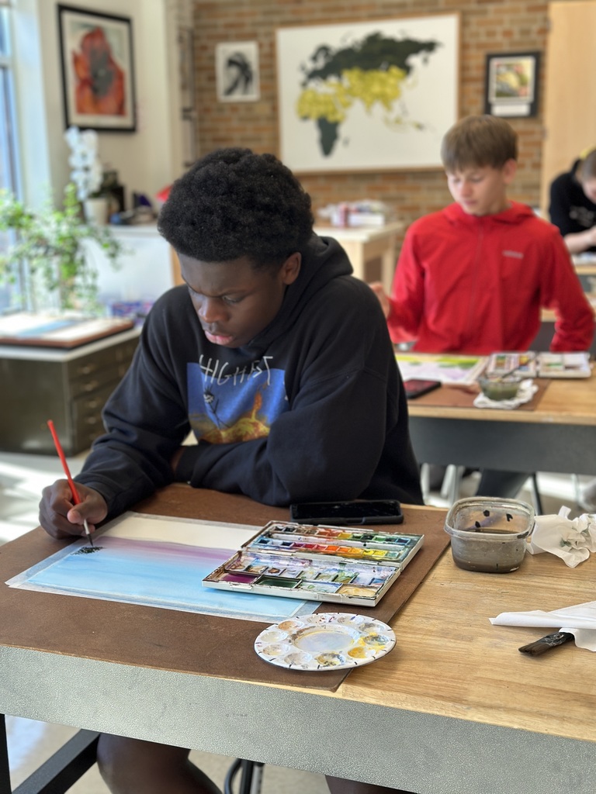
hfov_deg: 30.3
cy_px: 397
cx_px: 298
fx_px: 1102
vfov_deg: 39.7
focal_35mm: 48
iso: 80
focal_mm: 6.86
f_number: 1.78
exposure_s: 1/120
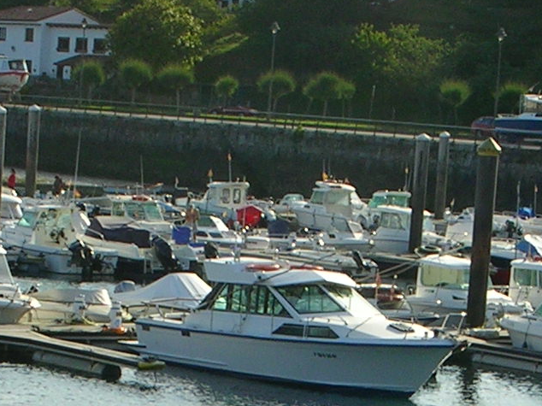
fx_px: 2833
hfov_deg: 10.9
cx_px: 330
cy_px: 522
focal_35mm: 181
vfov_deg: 8.1
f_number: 6.6
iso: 50
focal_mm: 8.5
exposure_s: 1/188
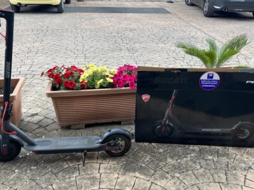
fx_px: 191
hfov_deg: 67.3
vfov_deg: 53.1
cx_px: 127
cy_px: 95
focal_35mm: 26
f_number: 1.5
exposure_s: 1/188
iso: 40
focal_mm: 5.7
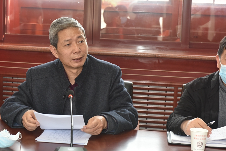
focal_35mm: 89
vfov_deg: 15.4
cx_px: 83
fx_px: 559
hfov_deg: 22.8
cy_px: 75
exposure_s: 1/160
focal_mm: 70
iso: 1600
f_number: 5.6
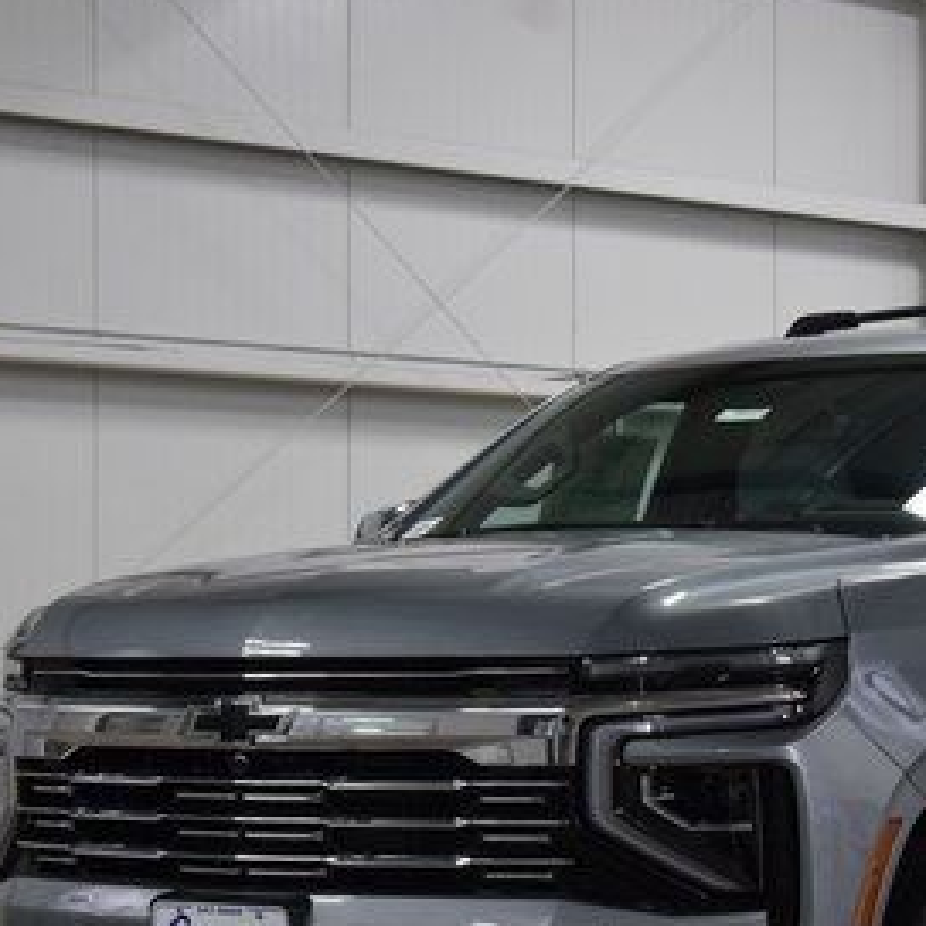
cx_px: 783
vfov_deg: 16.1
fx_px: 3269
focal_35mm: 108
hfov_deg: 16.0
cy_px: 652
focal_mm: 36
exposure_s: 1/60
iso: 1250
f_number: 8
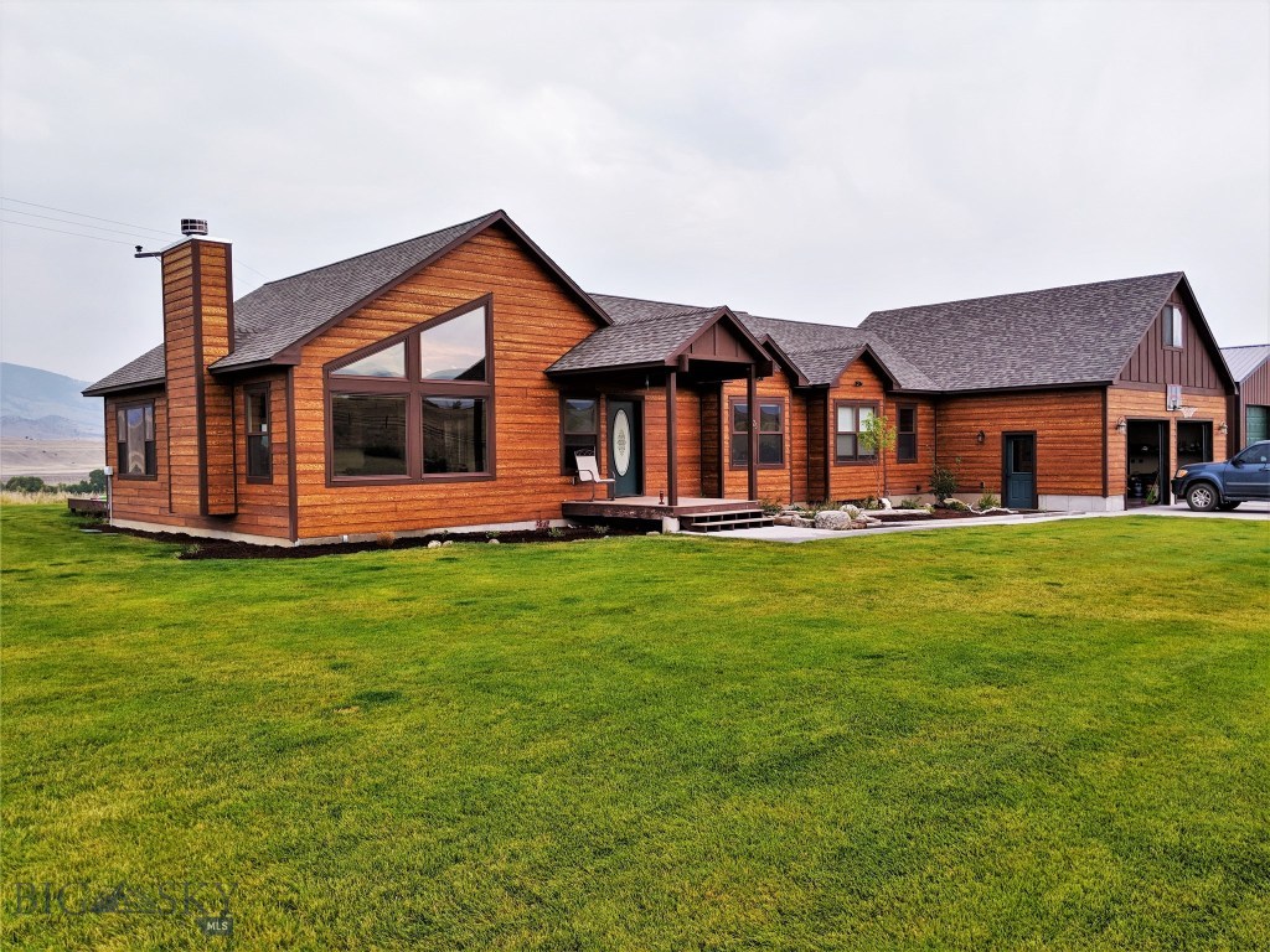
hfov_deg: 65.3
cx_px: 635
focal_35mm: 27
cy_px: 476
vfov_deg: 51.4
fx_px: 991
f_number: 1.8
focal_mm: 4.44
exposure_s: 1/557
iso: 50
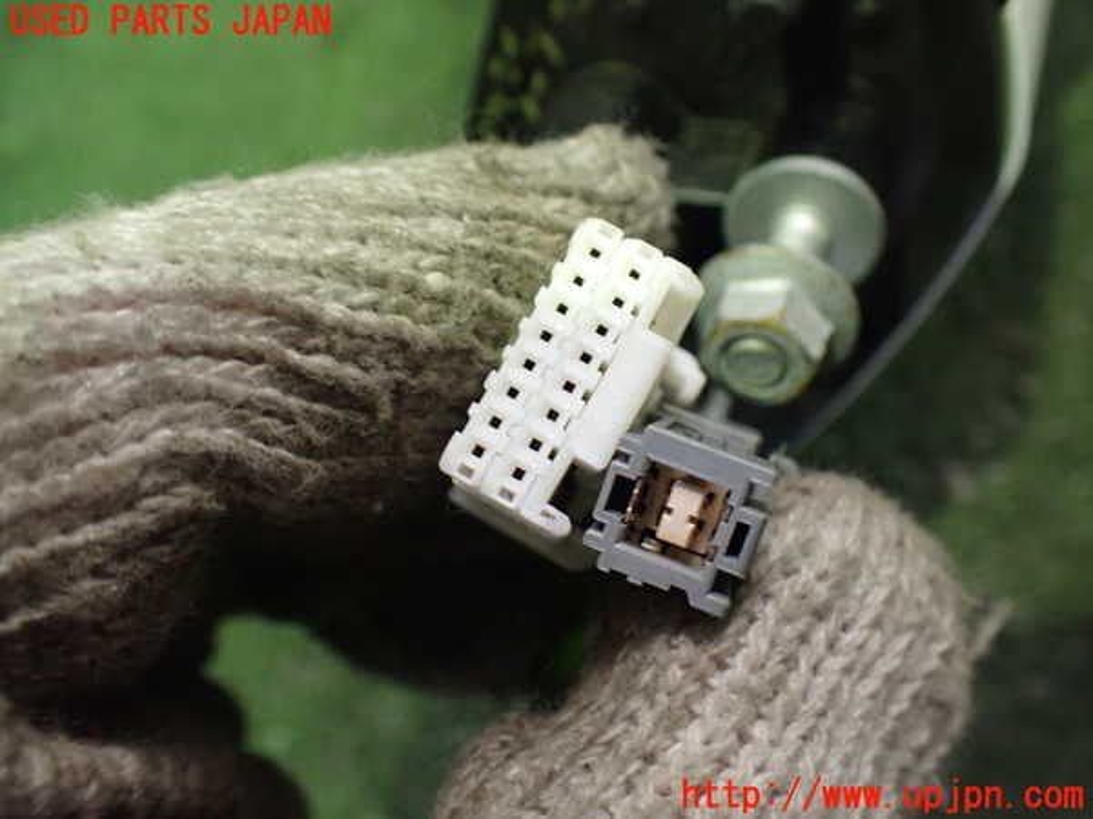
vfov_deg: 46.8
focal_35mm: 30
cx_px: 546
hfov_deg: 60.0
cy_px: 410
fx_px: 947
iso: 800
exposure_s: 1/30
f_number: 2.3
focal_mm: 5.4
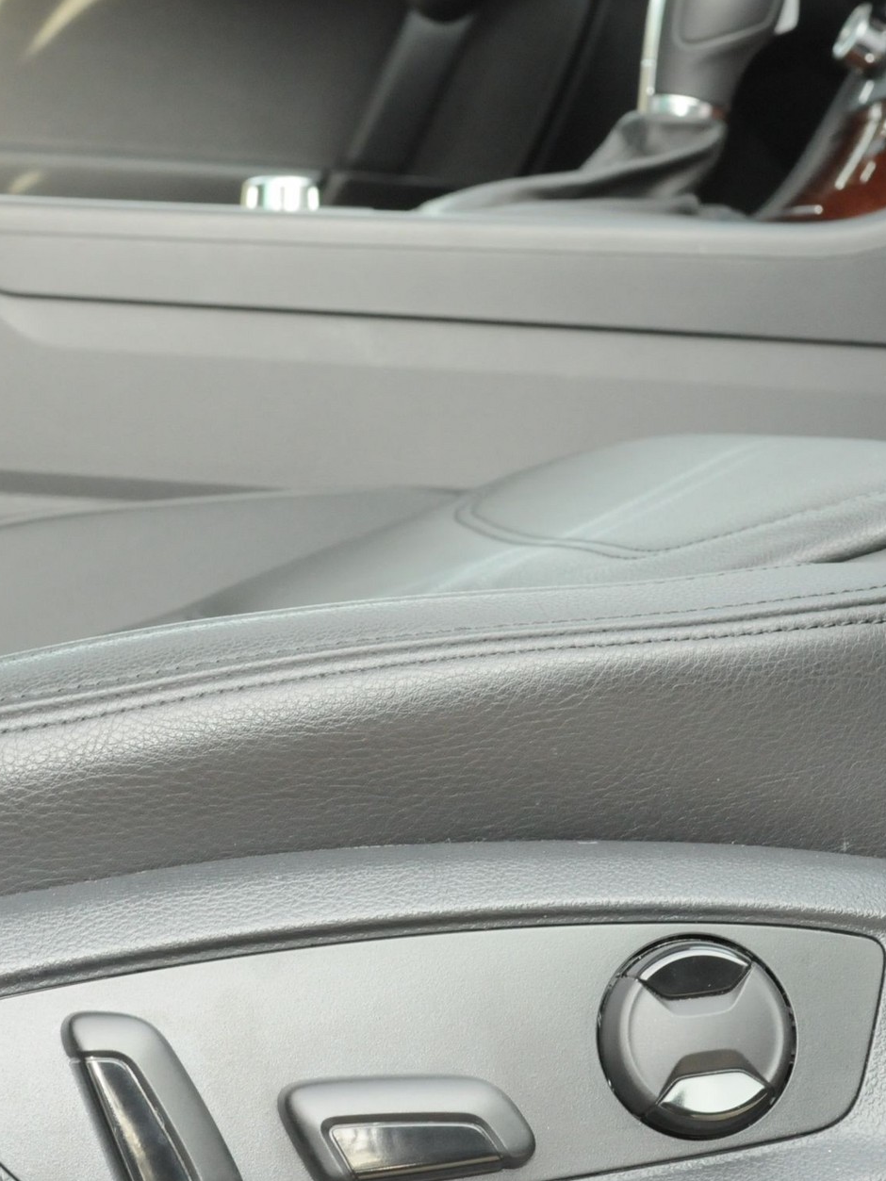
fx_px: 3139
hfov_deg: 16.1
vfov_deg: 21.3
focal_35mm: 92
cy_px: 541
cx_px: 416
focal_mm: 32
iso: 1250
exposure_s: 1/60
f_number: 8
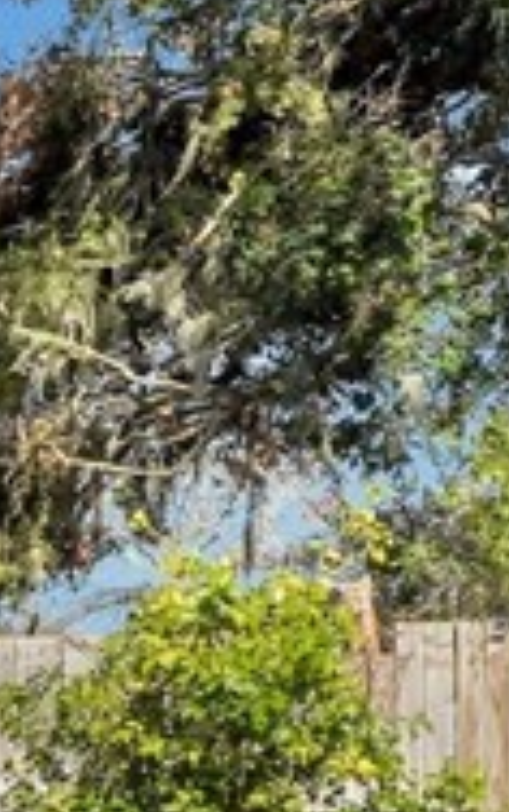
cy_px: 840
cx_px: -1143
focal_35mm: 94
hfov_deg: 9.7
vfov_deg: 21.2
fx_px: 2080
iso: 100
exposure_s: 1/80
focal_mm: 16
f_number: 11
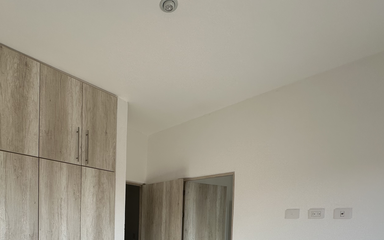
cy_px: 230
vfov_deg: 44.7
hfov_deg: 73.6
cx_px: 145
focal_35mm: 24
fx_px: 251
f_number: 2.2
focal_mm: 2.22
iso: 40
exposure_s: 1/401
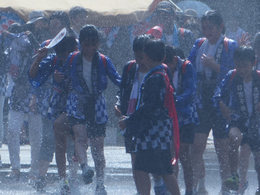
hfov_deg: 4.1
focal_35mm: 485
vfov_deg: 3.1
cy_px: 98
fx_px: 3643
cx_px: 130
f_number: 3.2
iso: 100
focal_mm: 87.3
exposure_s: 1/640
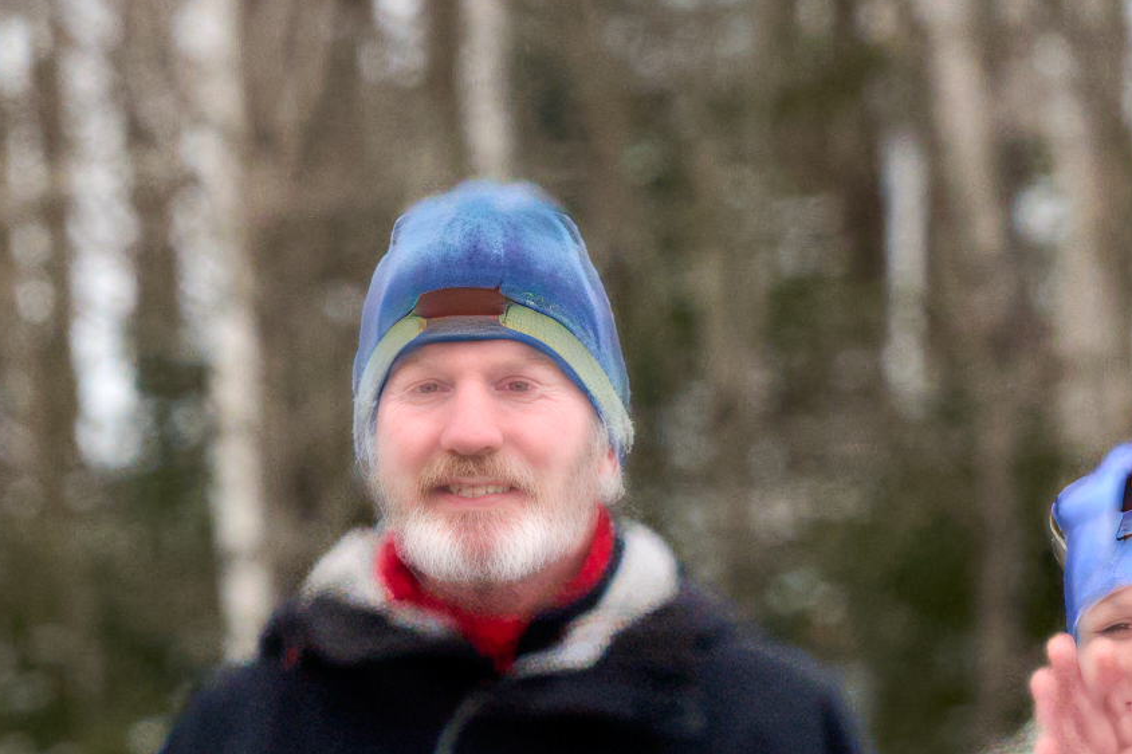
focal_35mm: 671
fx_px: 21090
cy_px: 106
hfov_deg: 3.0
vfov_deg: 2.0
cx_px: -2213
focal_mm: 70
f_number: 5
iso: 200
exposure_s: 1/800
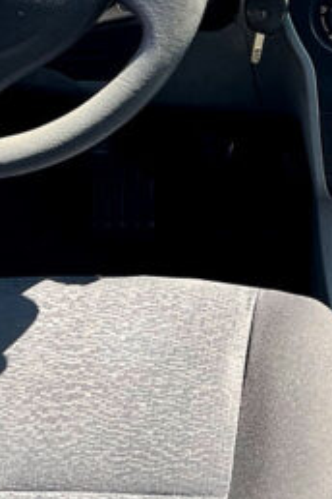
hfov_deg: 15.6
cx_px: 401
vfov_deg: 24.0
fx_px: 1162
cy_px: 130
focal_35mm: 84
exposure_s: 1/526
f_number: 1.5
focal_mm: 5.7
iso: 50
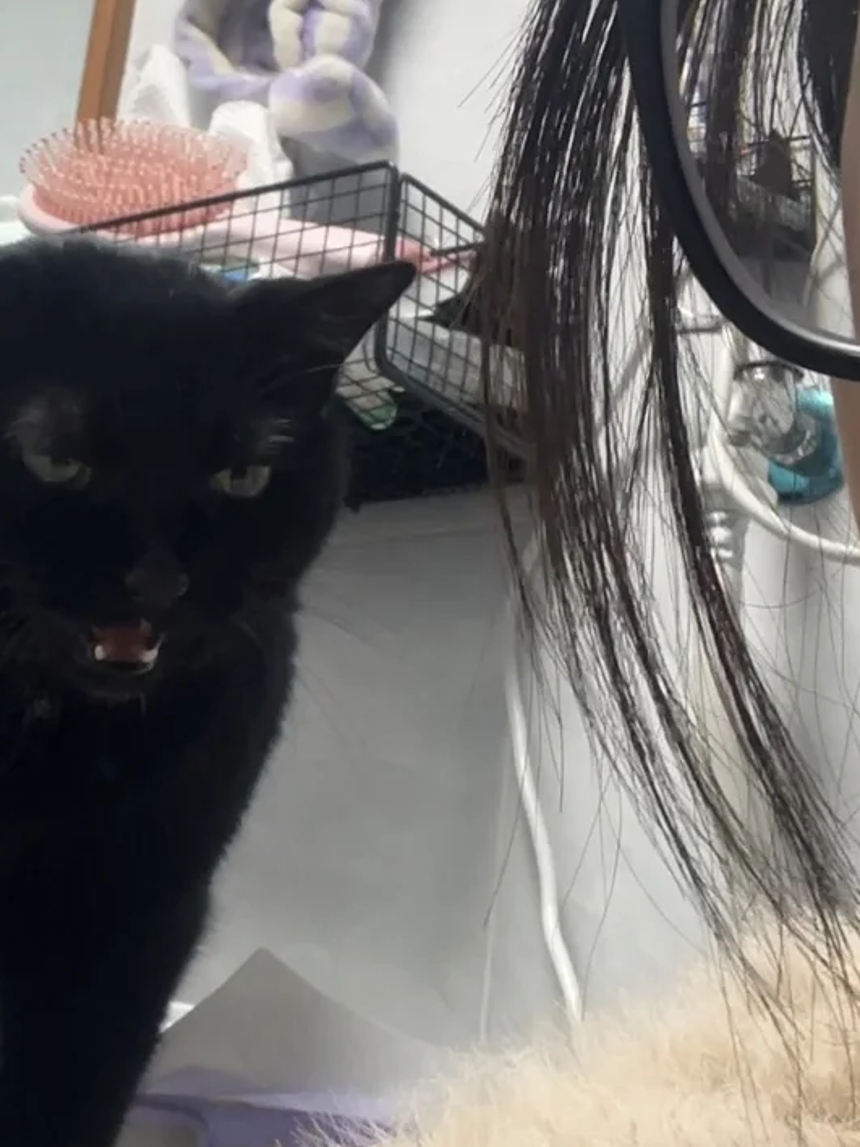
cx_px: 65
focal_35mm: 61
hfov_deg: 23.3
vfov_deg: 31.7
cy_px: 546
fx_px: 2021
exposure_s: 1/50
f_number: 2.2
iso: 100
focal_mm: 2.71
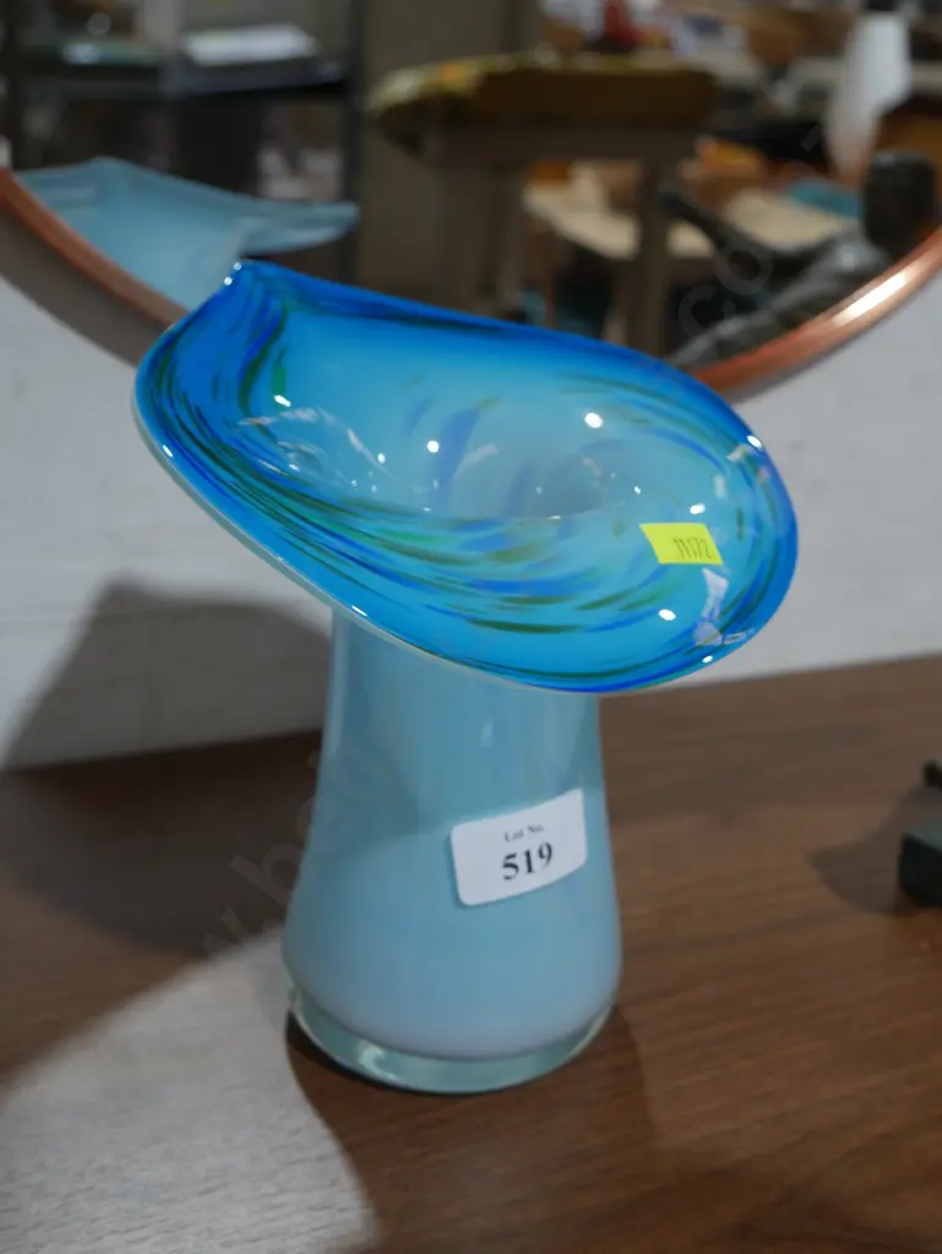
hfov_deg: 34.4
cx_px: 471
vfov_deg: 44.8
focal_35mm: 42
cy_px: 627
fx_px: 1523
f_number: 4.6
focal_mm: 21
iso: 250
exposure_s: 1/60
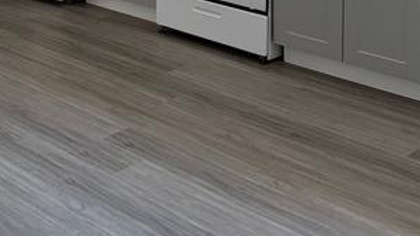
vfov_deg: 16.3
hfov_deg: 30.3
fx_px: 757
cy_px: -112
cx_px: 88
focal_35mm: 68
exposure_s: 1/60
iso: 320
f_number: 1.78
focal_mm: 6.76
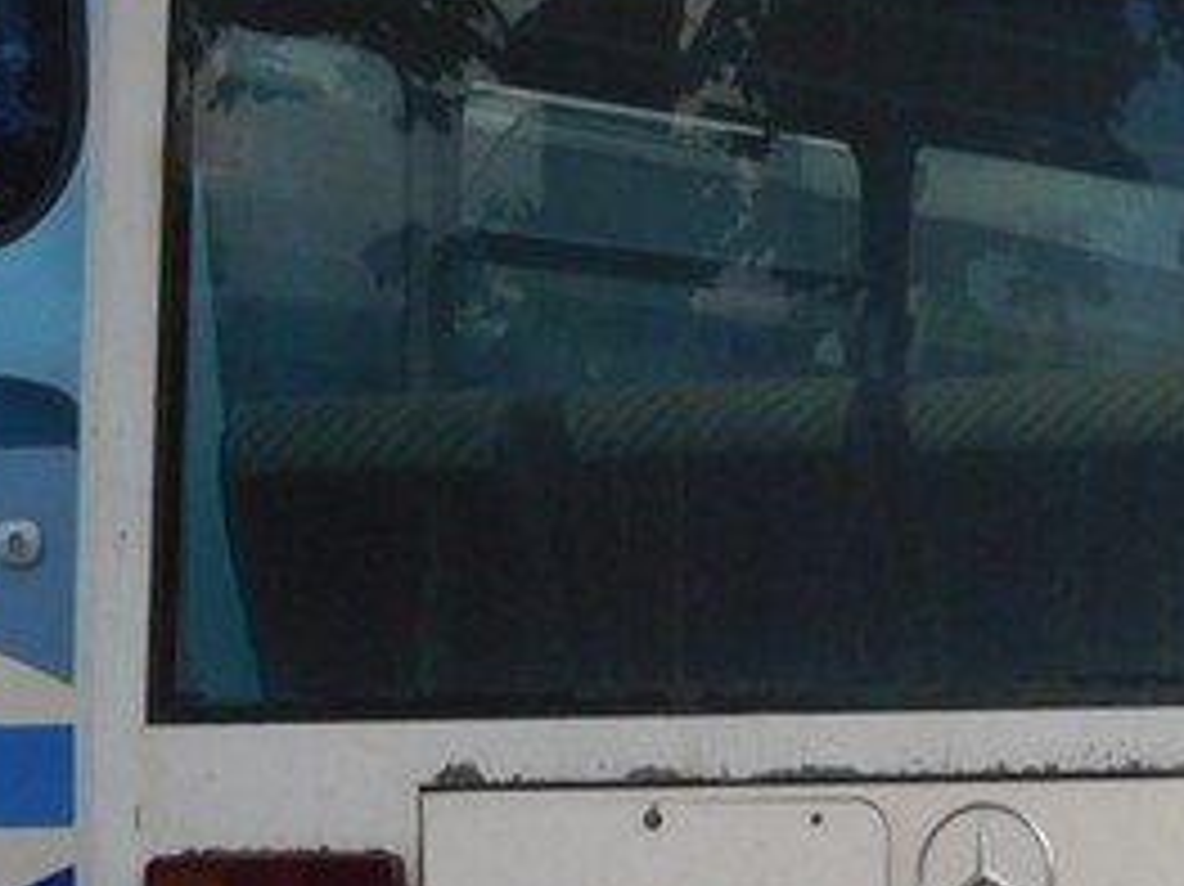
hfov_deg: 9.1
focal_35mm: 212
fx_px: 7248
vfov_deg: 7.0
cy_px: 668
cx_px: 1670
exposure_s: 1/400
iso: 125
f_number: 4.4
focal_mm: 11.1
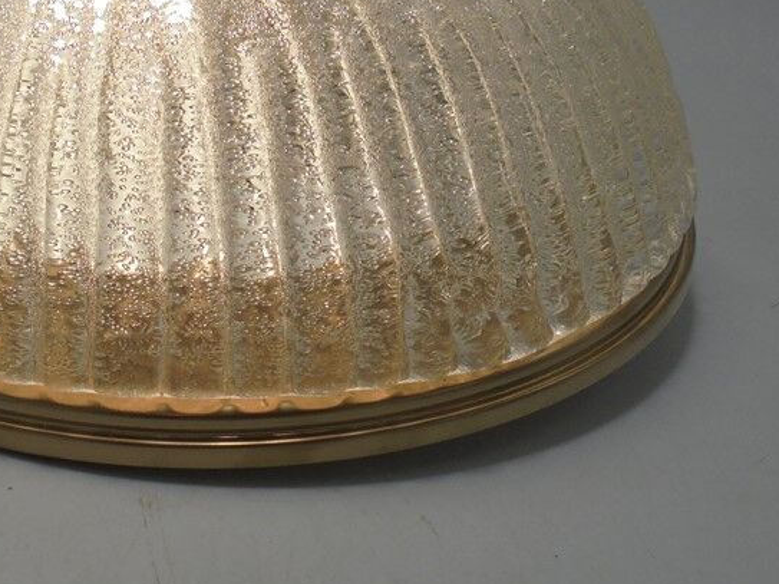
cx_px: 189
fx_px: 1417
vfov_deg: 23.1
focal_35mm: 63
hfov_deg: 30.2
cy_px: 147
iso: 100
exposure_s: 1/320
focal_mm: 6.9
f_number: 4.2
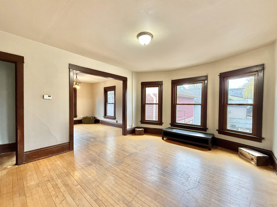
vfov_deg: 85.7
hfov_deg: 102.1
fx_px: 112
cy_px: 104
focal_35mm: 14
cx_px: 138
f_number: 2.2
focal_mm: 2.22
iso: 250
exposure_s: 1/60
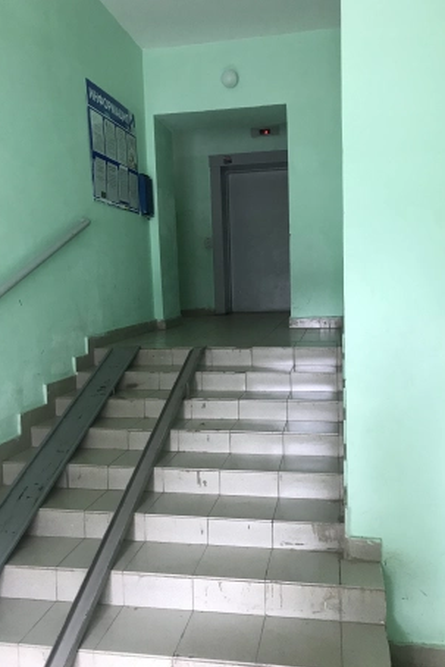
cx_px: 242
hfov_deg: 43.6
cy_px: 342
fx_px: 556
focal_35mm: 30
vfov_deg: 61.9
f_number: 1.8
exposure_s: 1/25
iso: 40
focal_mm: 3.99
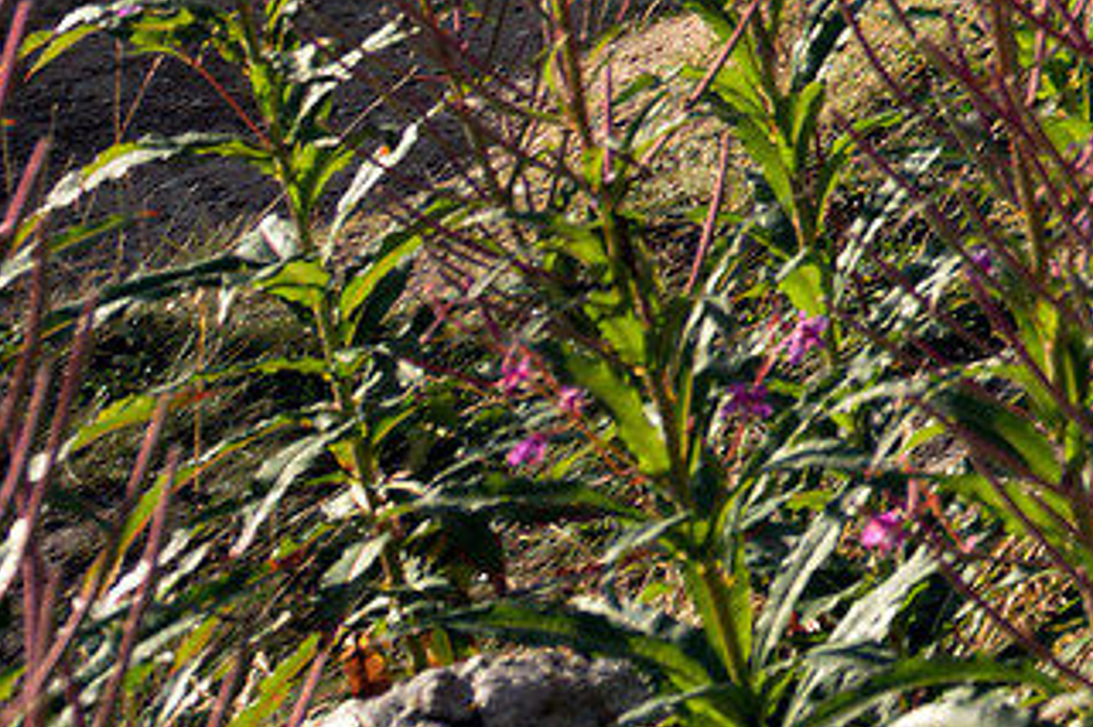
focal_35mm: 120
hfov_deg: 11.1
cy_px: -1195
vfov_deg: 9.7
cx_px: 3245
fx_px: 3641
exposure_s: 1/250
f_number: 6.3
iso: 100
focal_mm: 16
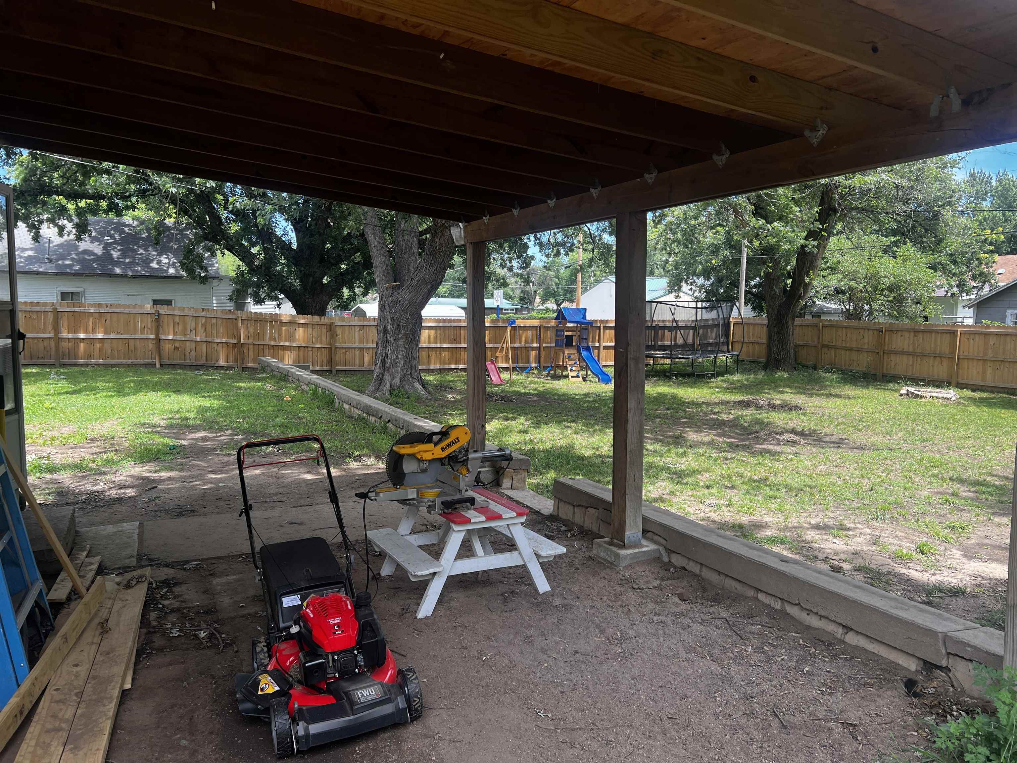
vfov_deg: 53.1
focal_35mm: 26
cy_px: 382
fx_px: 764
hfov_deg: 67.3
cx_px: 508
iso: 50
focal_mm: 5.7
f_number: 1.5
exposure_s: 1/604
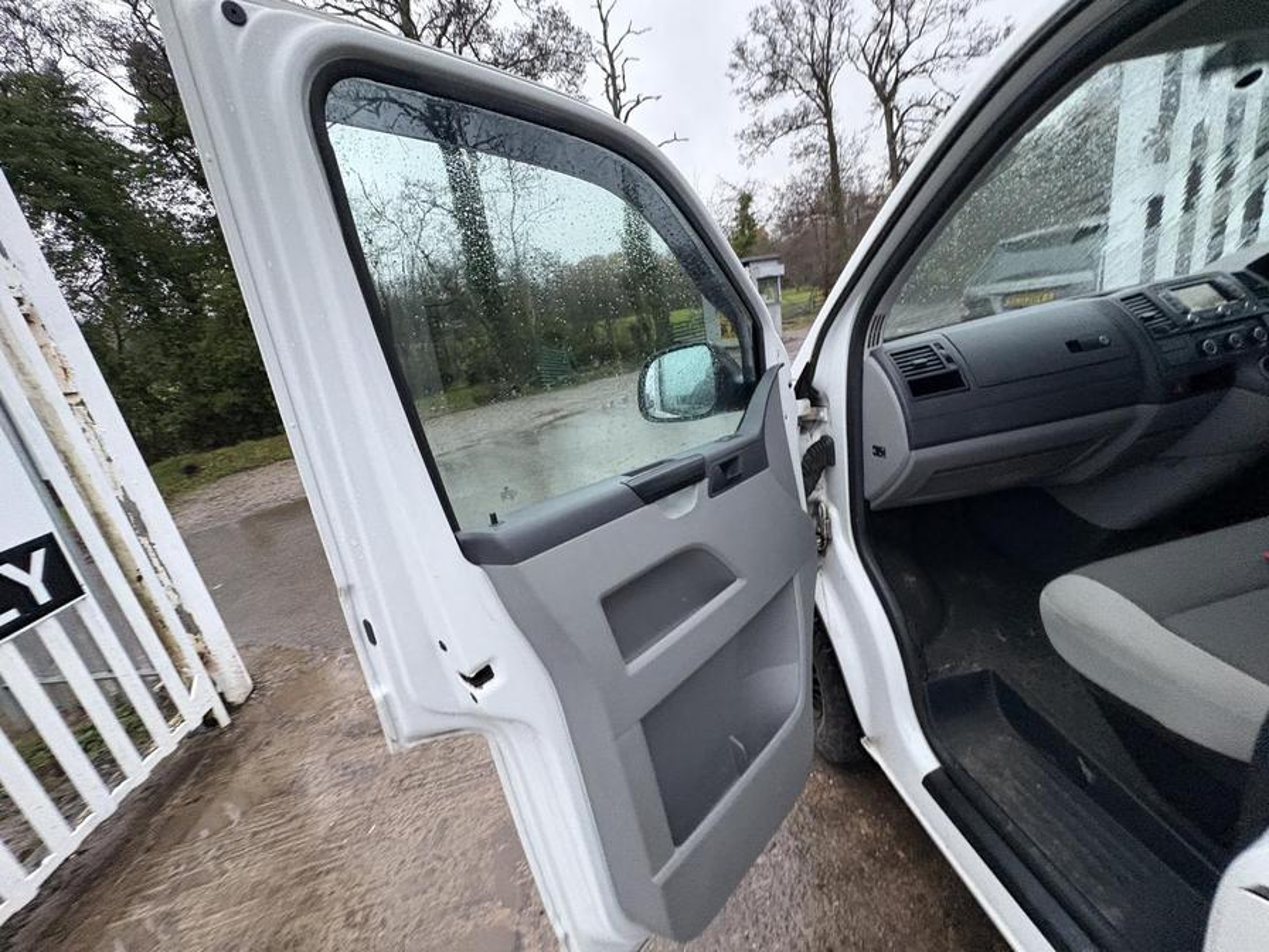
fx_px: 513
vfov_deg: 85.7
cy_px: 476
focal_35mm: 14
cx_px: 634
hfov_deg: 102.1
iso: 640
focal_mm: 2.22
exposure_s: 1/60
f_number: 2.2
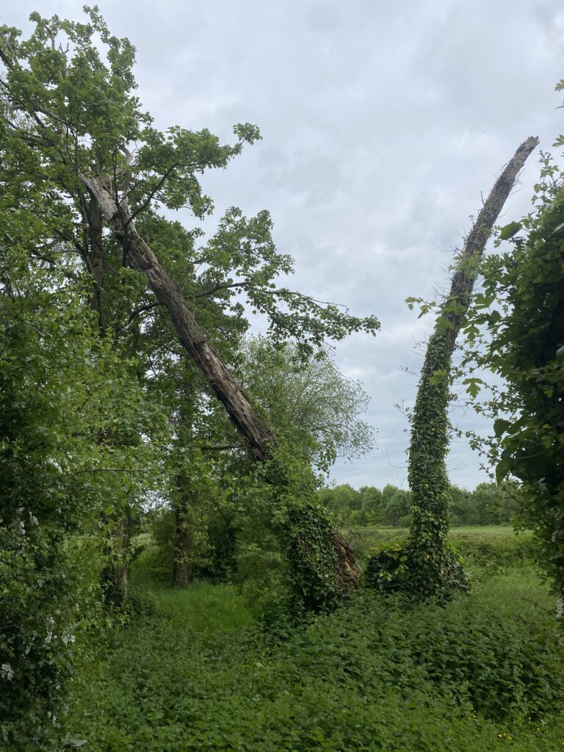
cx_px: 282
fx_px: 565
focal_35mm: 26
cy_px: 376
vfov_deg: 67.3
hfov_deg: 53.1
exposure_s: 1/2066
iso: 32
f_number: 1.8
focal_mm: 4.25
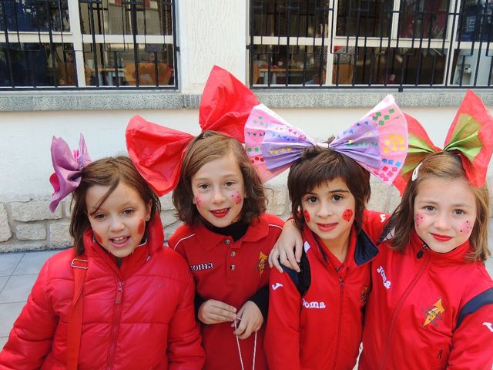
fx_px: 427
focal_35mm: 30
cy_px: 185
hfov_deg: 60.0
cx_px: 246
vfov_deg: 46.8
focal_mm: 5.3
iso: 100
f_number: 3.1
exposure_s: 1/80
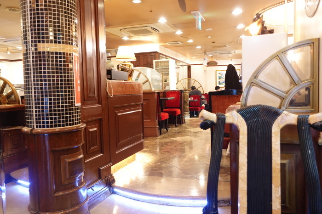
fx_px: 268
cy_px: 107
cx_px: 161
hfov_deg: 62.0
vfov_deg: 43.6
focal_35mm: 30
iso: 640
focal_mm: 10.89
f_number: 2.5
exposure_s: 1/30
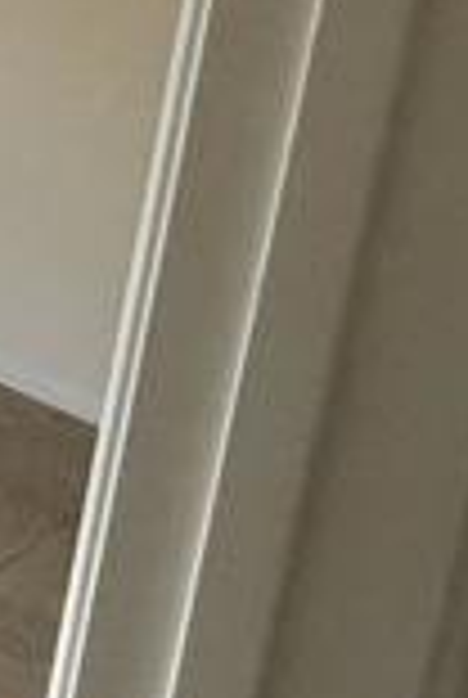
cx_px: -878
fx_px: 1165
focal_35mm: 60
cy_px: -99
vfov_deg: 29.5
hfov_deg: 12.1
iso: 320
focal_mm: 2.22
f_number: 2.2
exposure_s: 1/107
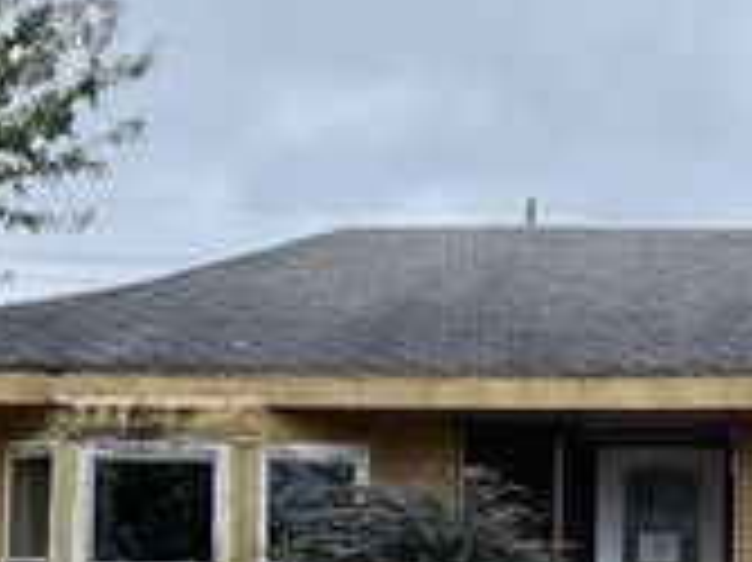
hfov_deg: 22.0
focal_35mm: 87
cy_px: 573
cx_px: 666
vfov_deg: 16.6
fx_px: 1889
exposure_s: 1/201
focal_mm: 3
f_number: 1.8
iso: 16
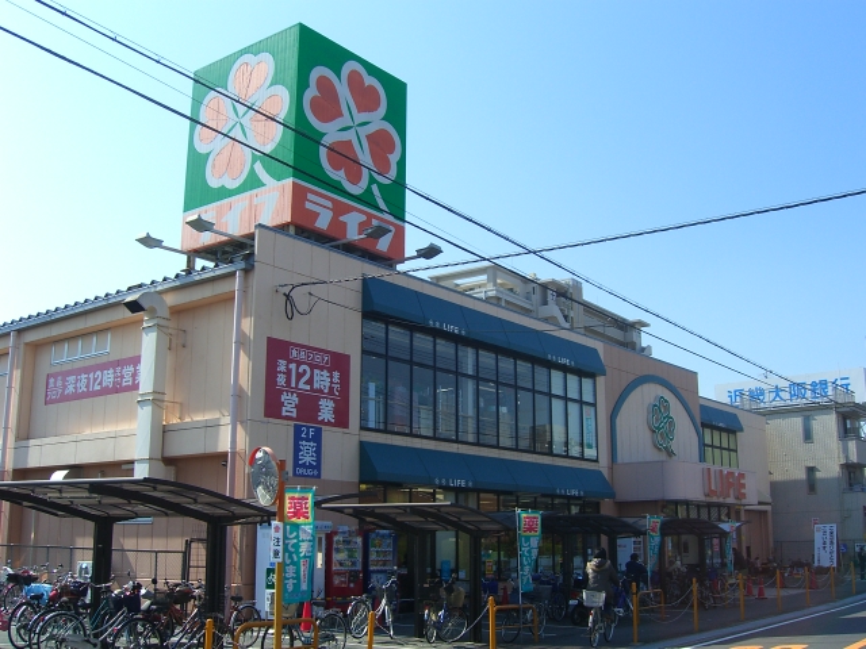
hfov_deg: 49.0
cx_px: 433
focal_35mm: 38
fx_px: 951
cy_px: 324
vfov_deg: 37.7
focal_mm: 7.9
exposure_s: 1/125
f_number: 8
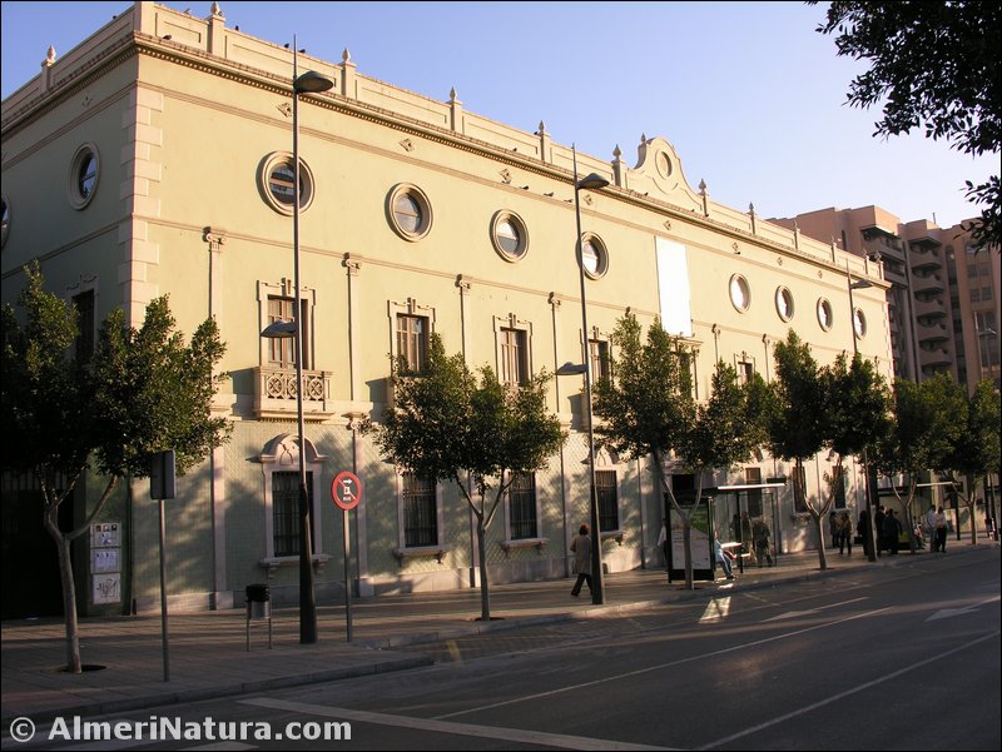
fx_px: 1014
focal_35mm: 35
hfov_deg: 52.6
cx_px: 501
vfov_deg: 40.7
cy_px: 376
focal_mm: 8.9
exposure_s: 1/250
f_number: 4
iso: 50
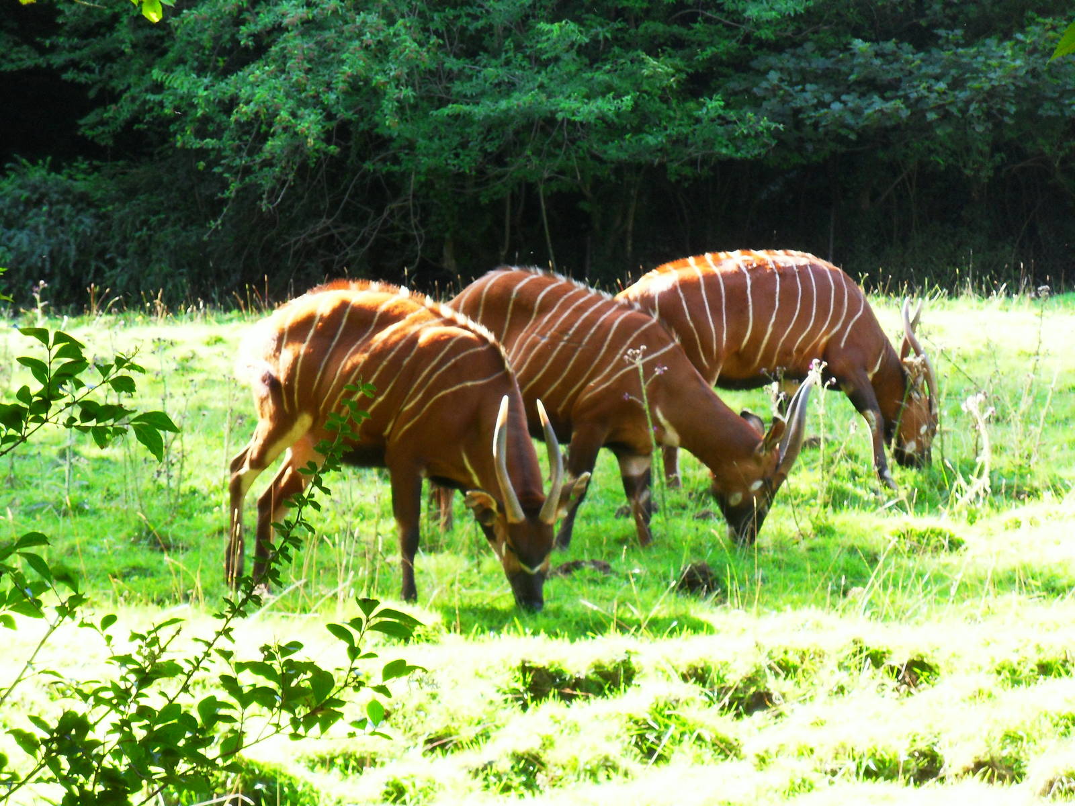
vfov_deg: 12.5
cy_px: 403
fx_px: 3696
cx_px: 538
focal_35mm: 119
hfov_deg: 16.6
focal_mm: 21.7
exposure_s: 1/90
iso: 200
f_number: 5
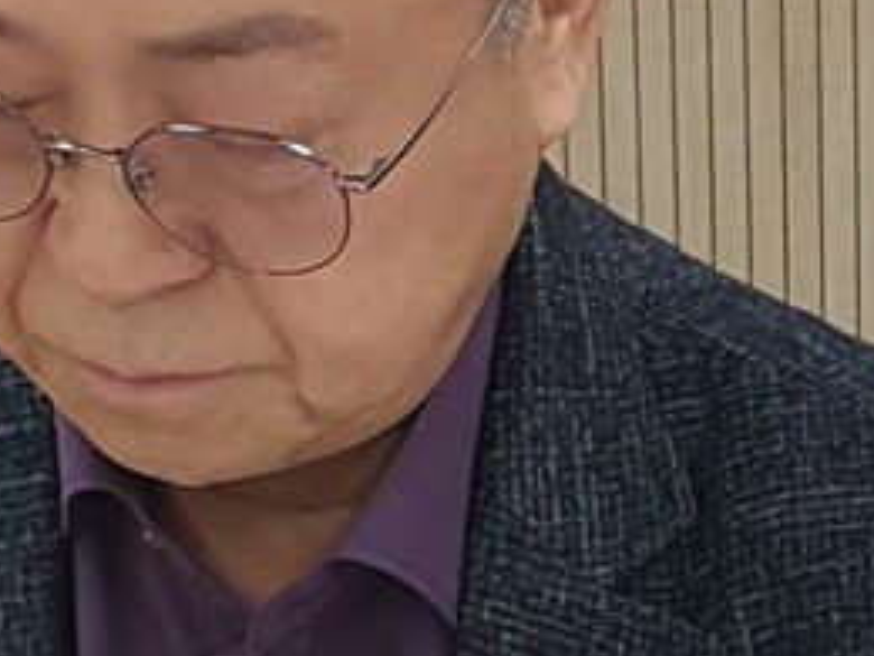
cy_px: 1026
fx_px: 5050
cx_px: 1210
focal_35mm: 200
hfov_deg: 9.7
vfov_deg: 7.3
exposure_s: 1/120
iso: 200
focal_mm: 4.3
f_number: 2.4
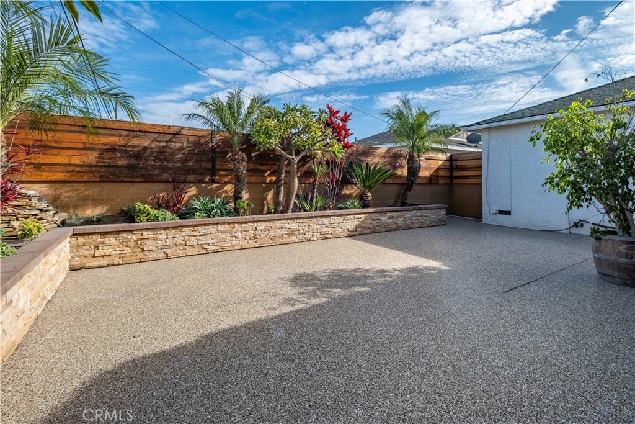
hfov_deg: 100.4
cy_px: 212
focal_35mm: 15
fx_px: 265
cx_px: 318
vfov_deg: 77.3
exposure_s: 1/4000
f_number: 8
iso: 400
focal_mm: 10
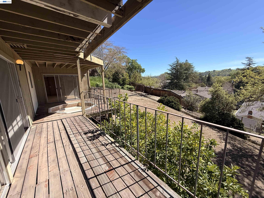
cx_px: 132
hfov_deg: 102.1
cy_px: 99
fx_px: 107
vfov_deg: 85.7
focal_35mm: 14
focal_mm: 2.22
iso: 50
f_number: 2.2
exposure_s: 1/1167
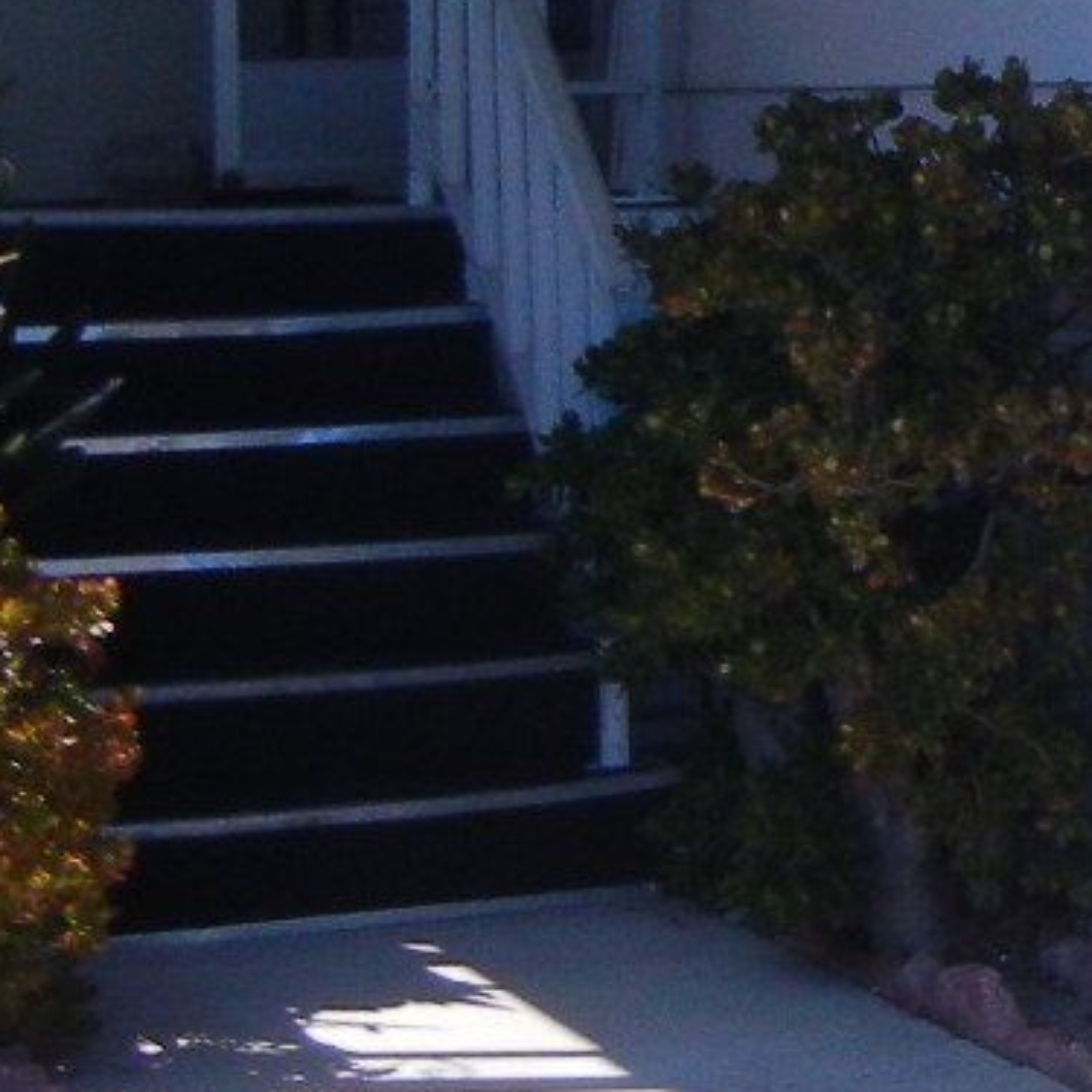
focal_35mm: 145
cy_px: -181
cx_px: 2033
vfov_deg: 11.8
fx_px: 5175
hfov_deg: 11.1
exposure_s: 1/987
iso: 160
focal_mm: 5.4
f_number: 3.5
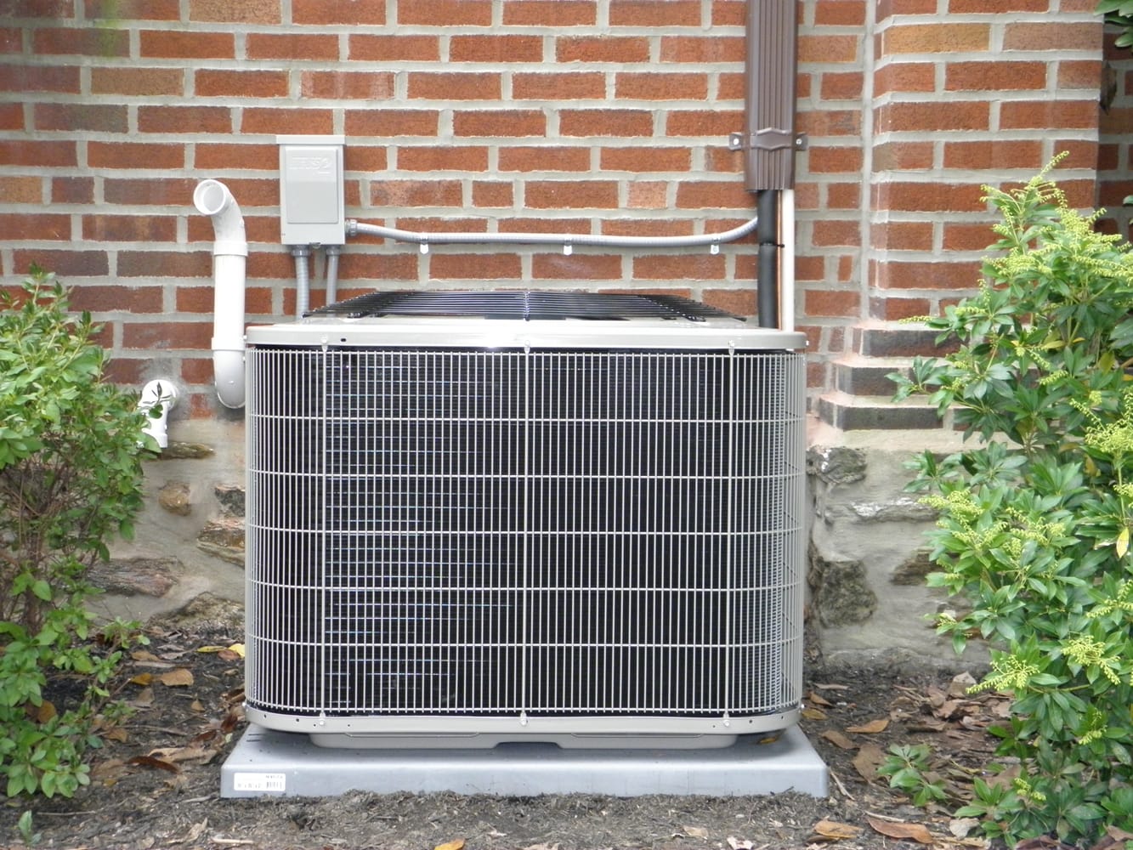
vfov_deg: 24.8
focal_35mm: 59
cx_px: 566
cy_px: 425
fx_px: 1931
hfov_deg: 32.7
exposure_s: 1/125
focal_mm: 10.6
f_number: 4.1
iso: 320
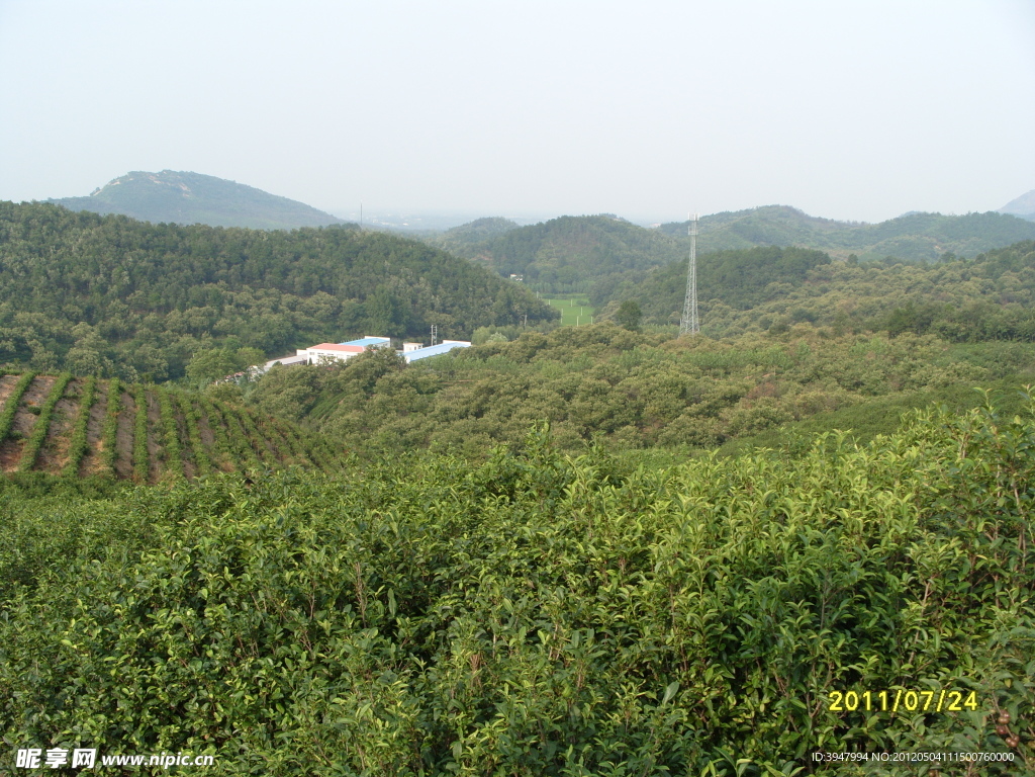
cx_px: 518
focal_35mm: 35
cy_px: 388
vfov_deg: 40.7
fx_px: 1046
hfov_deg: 52.6
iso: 80
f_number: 5.7
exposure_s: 1/250
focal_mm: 7.8
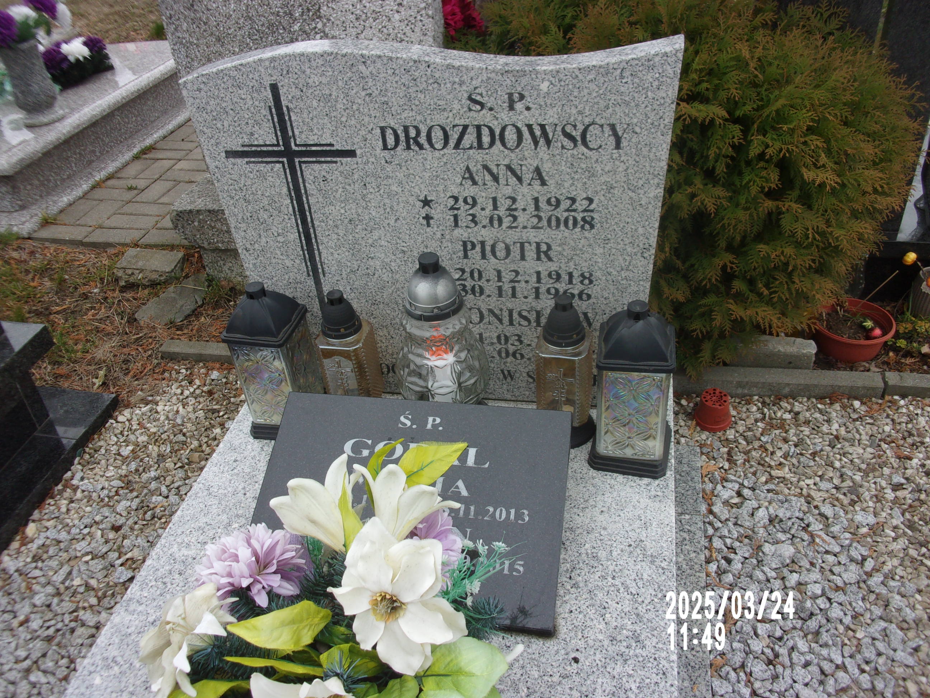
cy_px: 349
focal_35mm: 28
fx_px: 752
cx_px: 465
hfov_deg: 63.4
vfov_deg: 49.7
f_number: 3.9
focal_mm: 5.1
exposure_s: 1/180
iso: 80
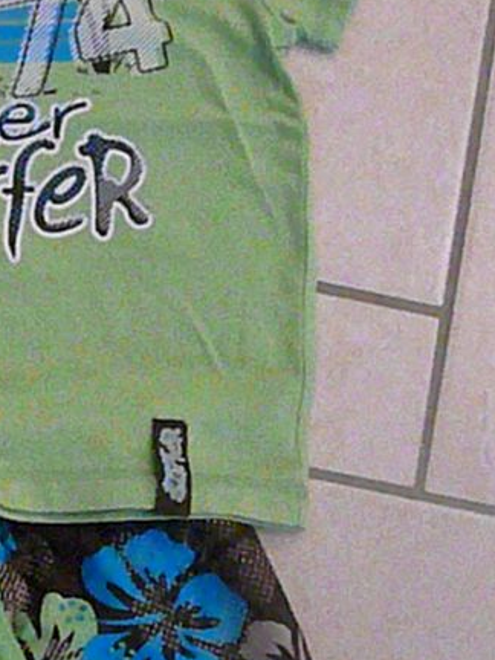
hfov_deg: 19.3
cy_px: 387
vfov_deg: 26.3
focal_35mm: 74
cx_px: -5
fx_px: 1411
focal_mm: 5.2
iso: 3200
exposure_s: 1/80
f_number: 2.9
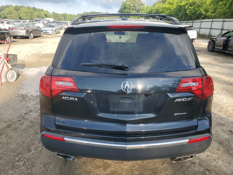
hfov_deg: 67.3
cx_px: 116
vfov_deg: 53.1
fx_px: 175
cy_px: 88
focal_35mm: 26
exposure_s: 1/1000
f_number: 1.5
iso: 50
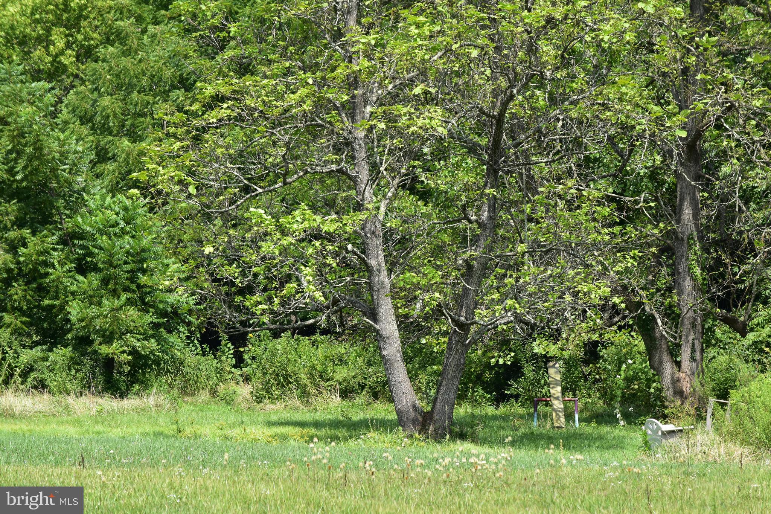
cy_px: 257
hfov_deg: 7.0
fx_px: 6263
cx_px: 386
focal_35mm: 292
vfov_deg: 4.7
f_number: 11
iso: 400
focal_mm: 195
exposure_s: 1/320
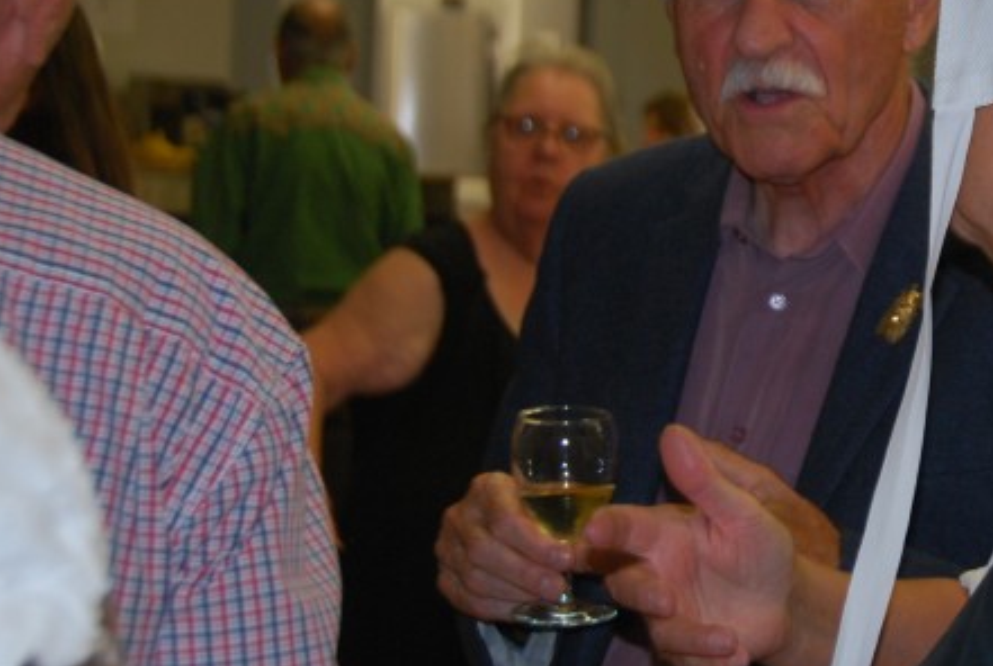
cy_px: 248
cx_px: 897
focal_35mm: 152
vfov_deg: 9.1
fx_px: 4201
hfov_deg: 13.4
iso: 400
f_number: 4.8
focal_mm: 50
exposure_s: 1/60
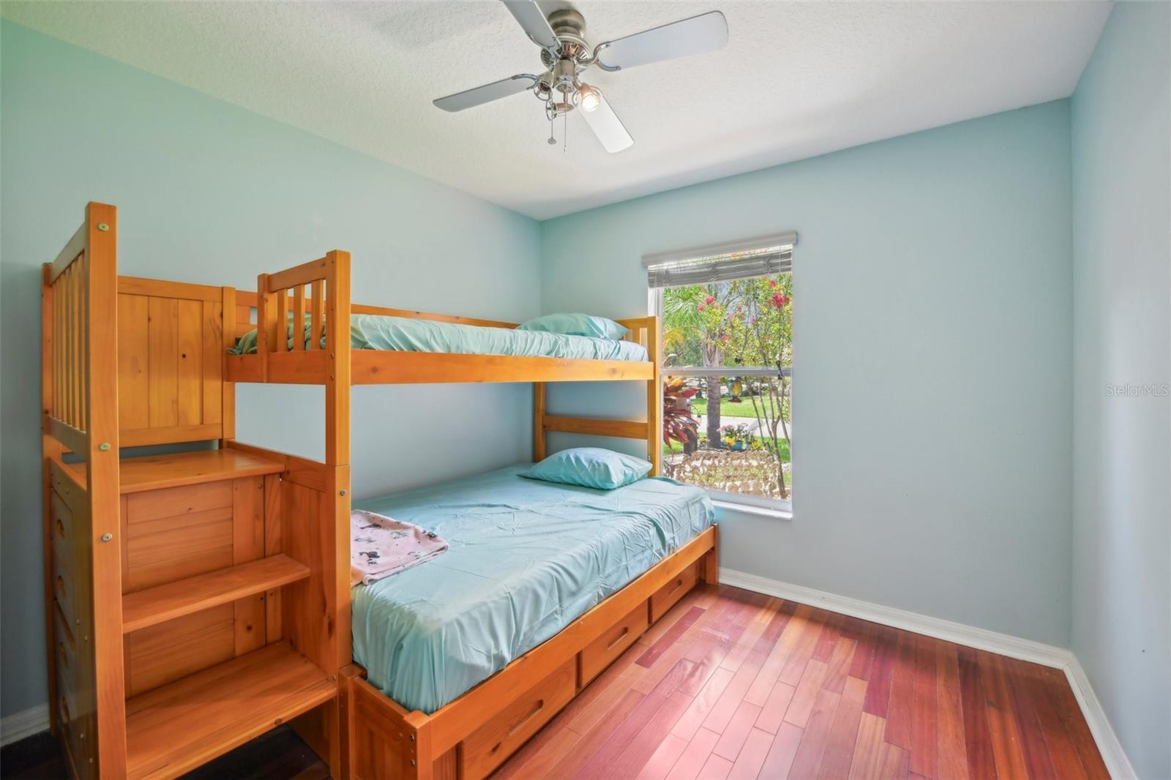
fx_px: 455
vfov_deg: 81.2
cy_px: 390
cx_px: 586
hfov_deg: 104.3
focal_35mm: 14
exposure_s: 1/15
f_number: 8
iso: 400
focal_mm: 14
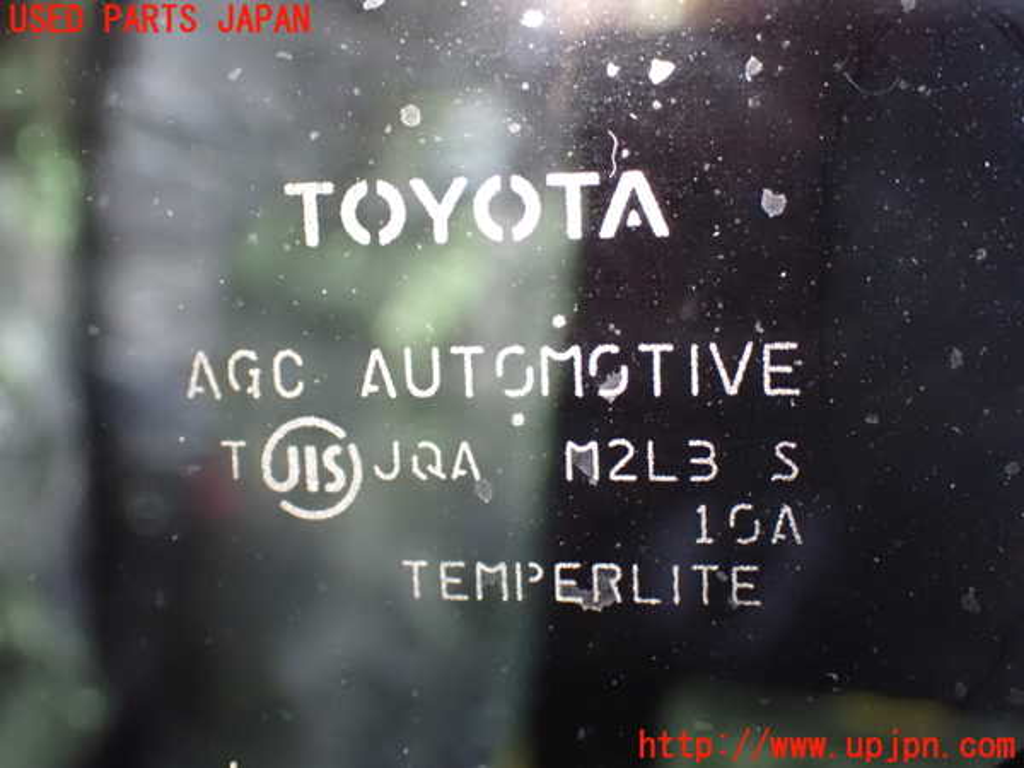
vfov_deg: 30.9
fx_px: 1390
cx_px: 512
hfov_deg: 40.4
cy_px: 384
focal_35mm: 47
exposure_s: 1/40
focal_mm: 8.4
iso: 1600
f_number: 3.1
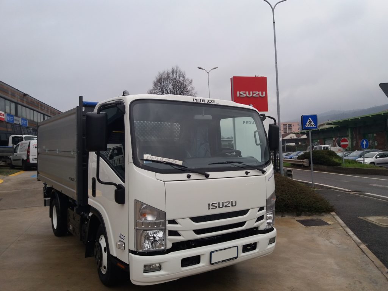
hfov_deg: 63.4
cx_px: 194
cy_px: 146
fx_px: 314
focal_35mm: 28
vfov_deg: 49.7
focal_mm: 3.7
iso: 64
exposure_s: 1/655
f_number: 1.9
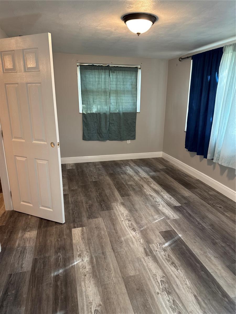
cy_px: 157
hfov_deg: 56.8
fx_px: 218
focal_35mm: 24
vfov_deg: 71.6
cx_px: 118
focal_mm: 6.76
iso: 125
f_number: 1.78
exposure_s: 1/60
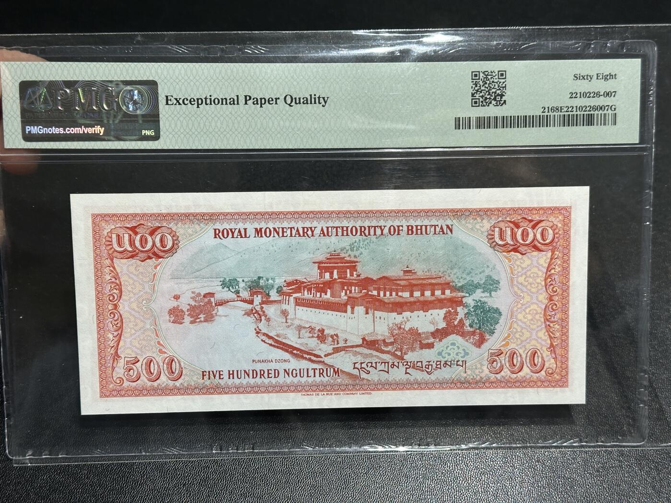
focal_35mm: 48
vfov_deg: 30.3
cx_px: 336
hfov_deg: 39.7
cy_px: 252
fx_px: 930
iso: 125
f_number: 1.78
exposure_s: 1/50
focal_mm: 6.86
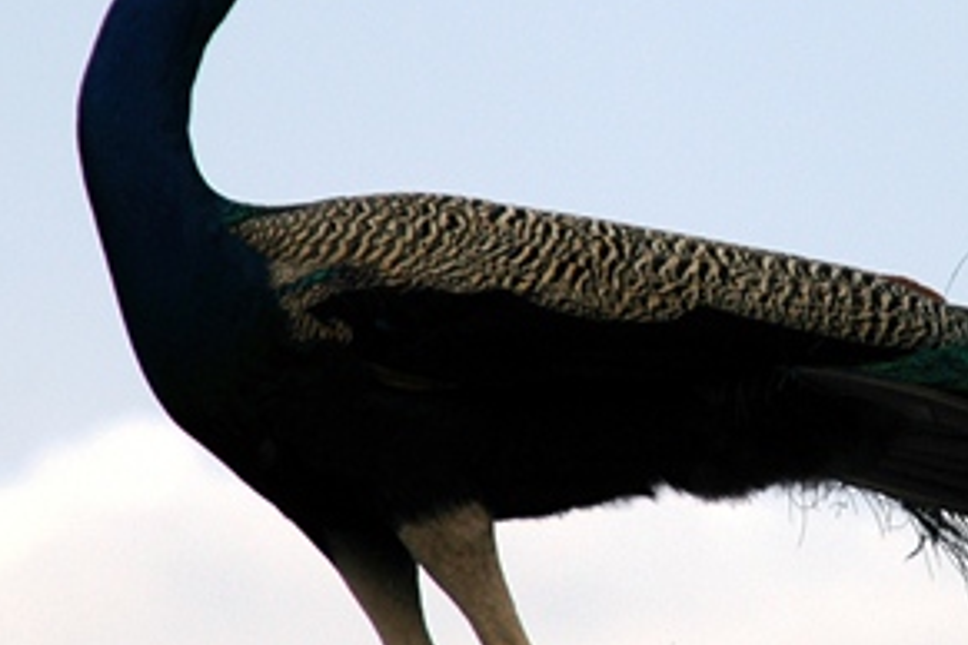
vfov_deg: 2.1
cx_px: 735
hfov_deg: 3.1
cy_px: 239
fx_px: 17718
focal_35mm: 659
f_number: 9
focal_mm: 200
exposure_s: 1/320
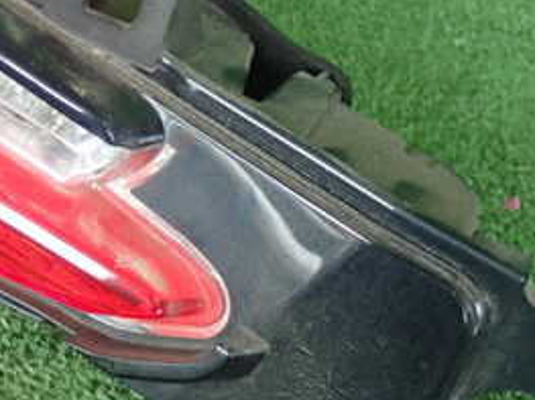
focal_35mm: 105
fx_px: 1622
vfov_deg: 14.0
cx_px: 57
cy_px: 65
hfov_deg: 18.4
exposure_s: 1/200
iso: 640
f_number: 3.1
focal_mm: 8.41
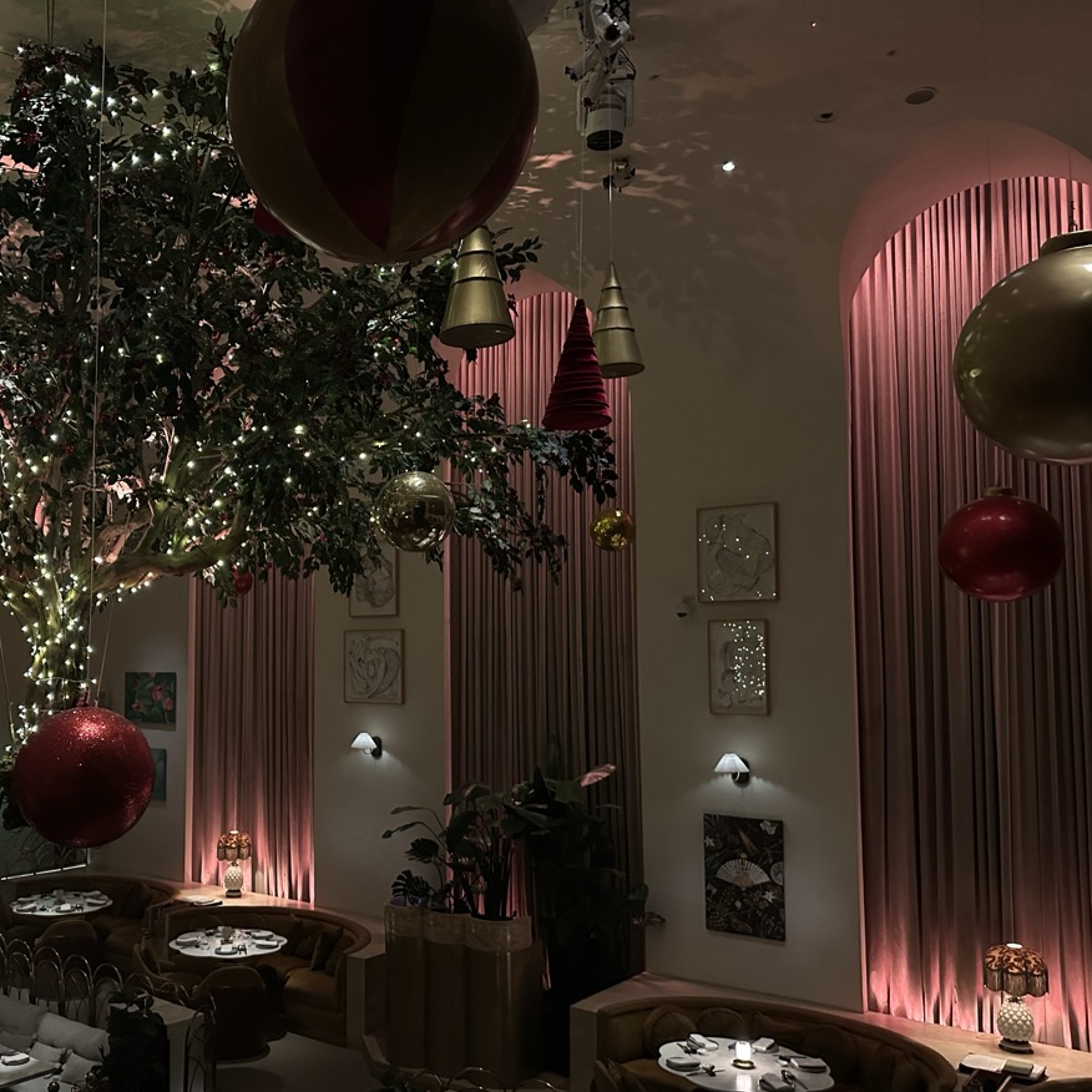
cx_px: 315
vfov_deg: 52.5
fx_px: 1106
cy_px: 581
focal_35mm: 31
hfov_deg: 51.0
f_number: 1.78
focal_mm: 6.86
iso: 800
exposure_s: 1/40
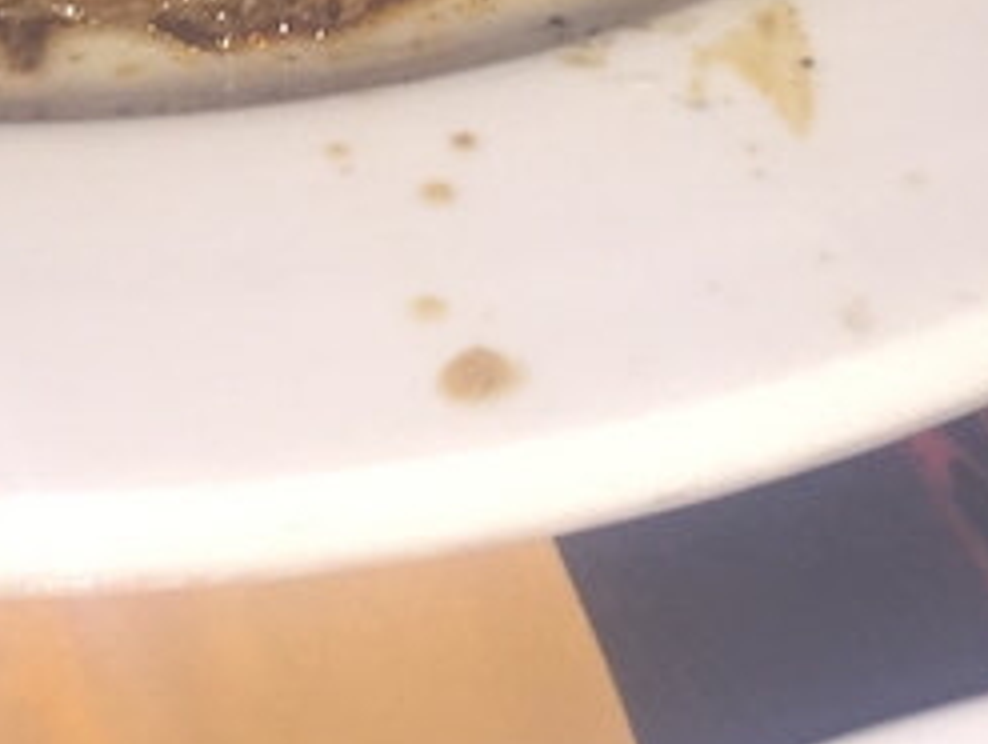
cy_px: -616
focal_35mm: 150
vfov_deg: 9.4
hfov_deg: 13.1
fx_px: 4288
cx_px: 596
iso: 32
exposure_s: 1/34
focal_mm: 4.15
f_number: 2.2
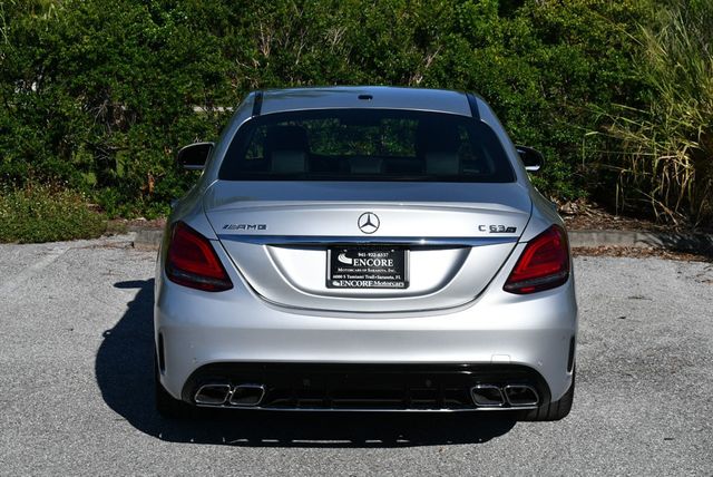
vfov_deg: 18.0
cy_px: 238
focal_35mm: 76
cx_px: 356
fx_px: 1507
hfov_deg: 26.6
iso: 100
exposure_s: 1/500
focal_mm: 38
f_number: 11
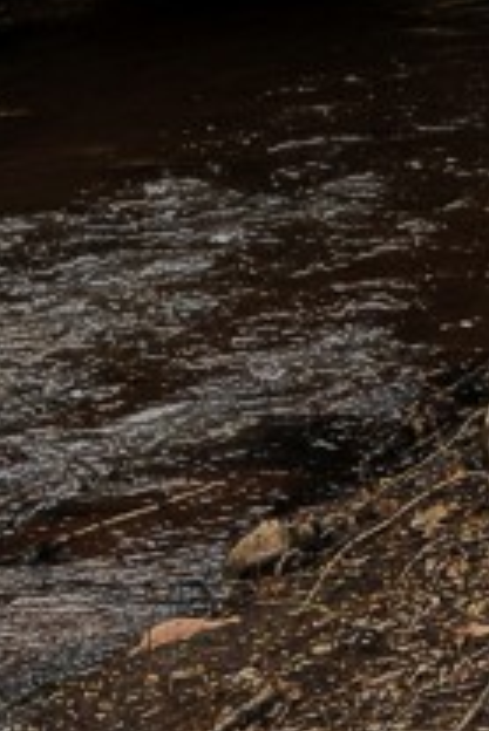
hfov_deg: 6.7
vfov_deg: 10.8
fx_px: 3865
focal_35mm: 190
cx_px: 1337
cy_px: 316
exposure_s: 1/250
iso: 200
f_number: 8
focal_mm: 22
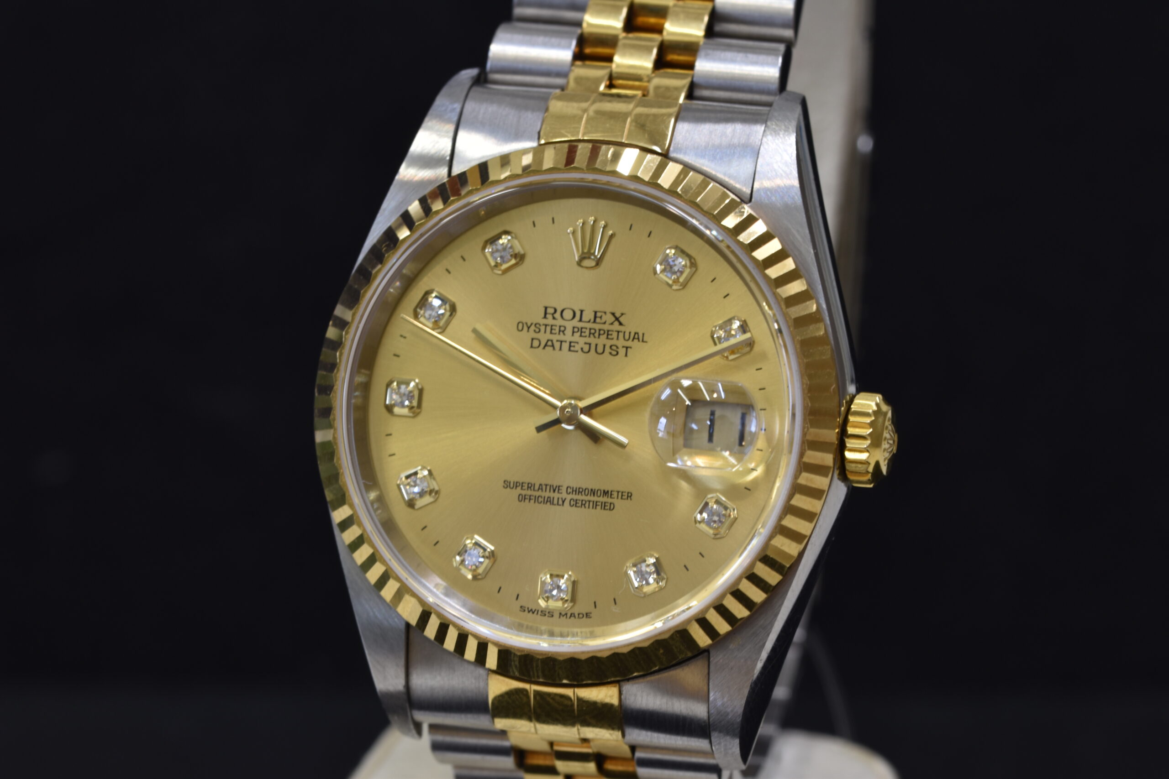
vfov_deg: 10.2
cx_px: 584
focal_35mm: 135
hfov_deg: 15.2
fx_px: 4384
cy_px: 390
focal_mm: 90
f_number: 13
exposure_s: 1/4
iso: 100
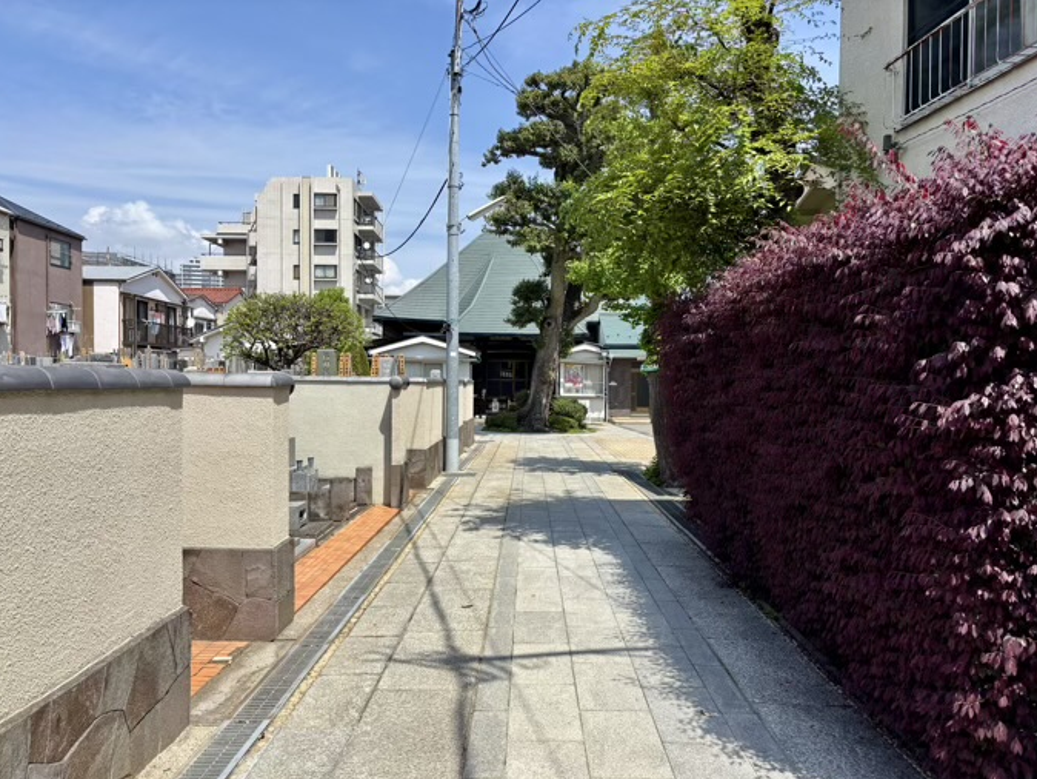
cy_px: 403
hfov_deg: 65.3
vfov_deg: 51.4
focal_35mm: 27
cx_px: 522
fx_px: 809
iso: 50
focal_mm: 5.96
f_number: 1.6
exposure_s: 1/3650
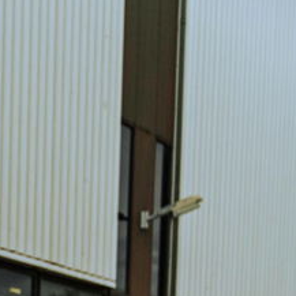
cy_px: 737
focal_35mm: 168
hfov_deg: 9.9
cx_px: -214
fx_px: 1629
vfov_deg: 9.2
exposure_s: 1/1000
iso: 250
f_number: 2.8
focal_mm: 37.3
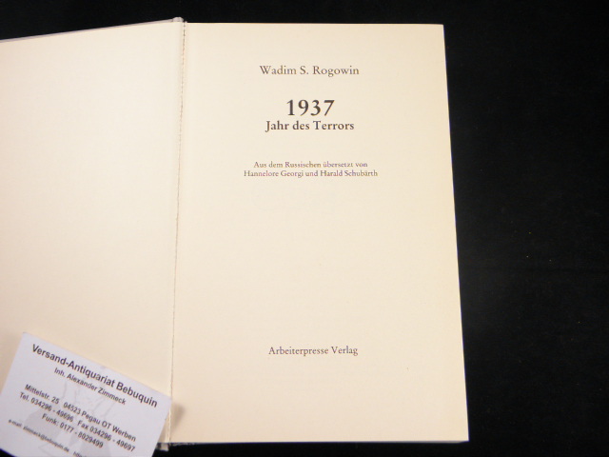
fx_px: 721
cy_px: 228
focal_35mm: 41
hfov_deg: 45.8
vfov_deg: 35.1
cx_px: 304
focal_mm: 7.5
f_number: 3.8
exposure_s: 1/40
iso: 125
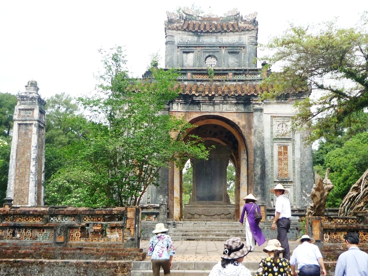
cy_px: 182
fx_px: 500
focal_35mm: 47
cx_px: 213
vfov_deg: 30.7
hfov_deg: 40.3
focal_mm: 5.5
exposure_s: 1/125
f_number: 8
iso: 100
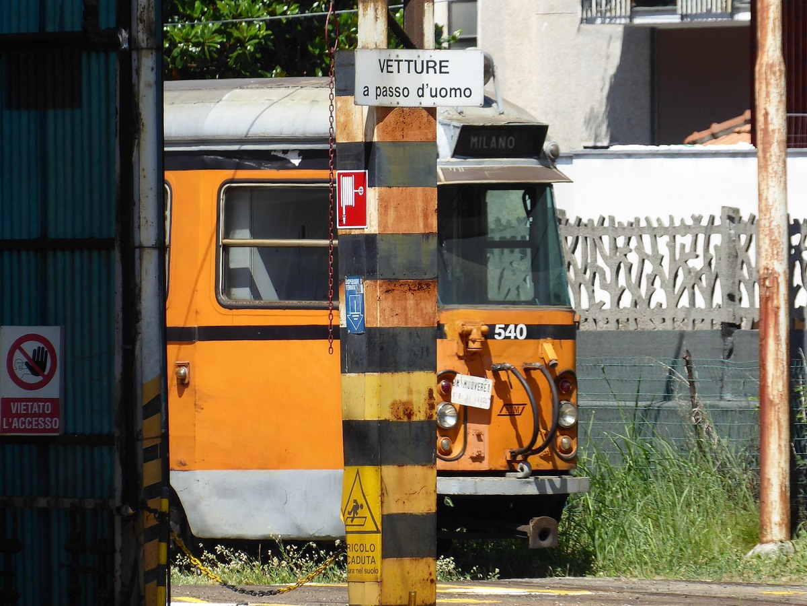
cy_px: 303
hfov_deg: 3.1
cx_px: 404
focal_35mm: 631
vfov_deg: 2.4
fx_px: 14710
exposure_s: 1/200
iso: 80
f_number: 6.1
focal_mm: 101.7
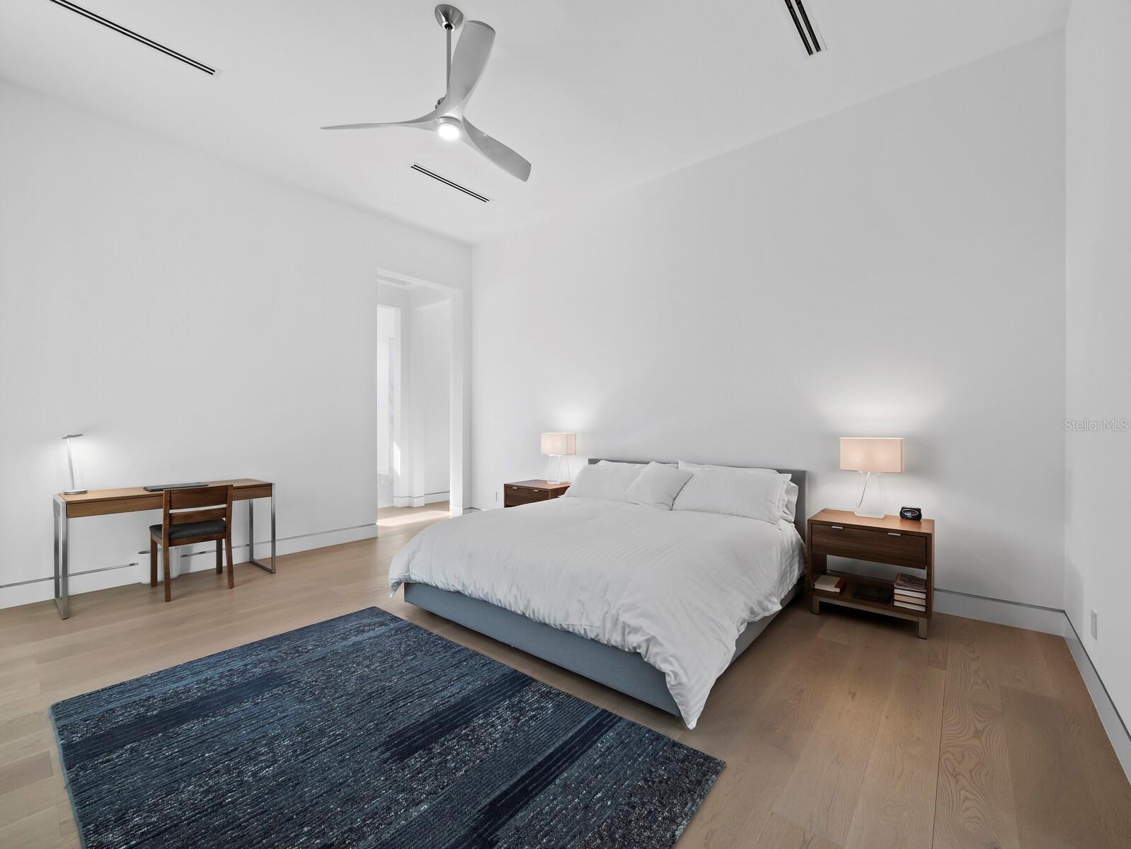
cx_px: 566
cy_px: 424
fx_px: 458
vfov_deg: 85.7
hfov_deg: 102.0
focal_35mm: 14
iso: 250
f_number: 10
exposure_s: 1/4
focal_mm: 7
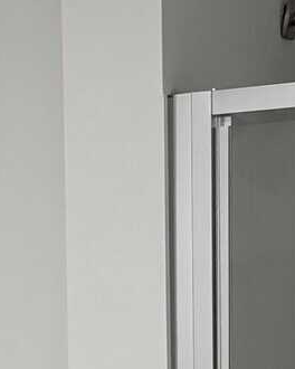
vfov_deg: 12.2
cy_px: 444
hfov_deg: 8.8
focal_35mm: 154
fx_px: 1681
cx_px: -477
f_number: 1.6
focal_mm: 5.96
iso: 125
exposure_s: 1/60
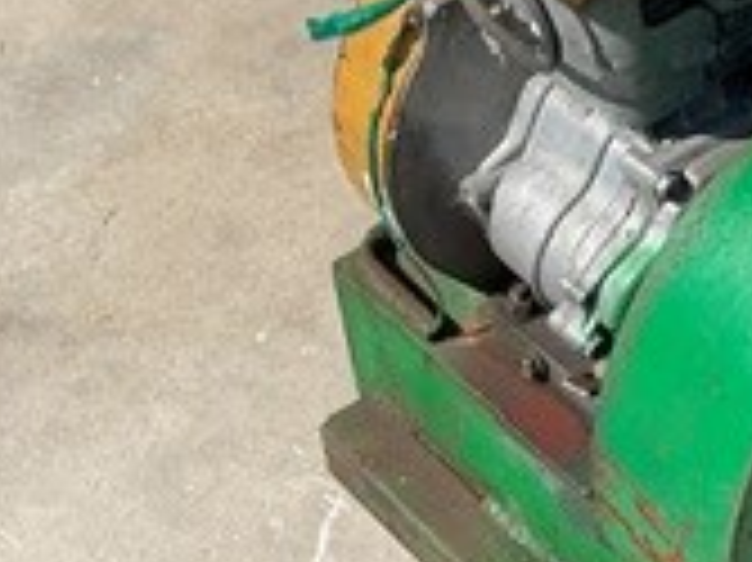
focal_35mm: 111
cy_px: -130
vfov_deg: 13.0
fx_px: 2410
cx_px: 1198
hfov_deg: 15.9
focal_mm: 3
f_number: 1.8
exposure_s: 1/1984
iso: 16
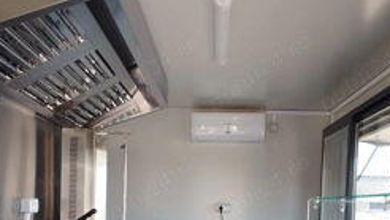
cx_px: 203
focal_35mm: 46
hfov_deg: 44.5
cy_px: 220
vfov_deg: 24.8
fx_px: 476
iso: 165
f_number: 1.9
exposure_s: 1/100
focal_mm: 6.24
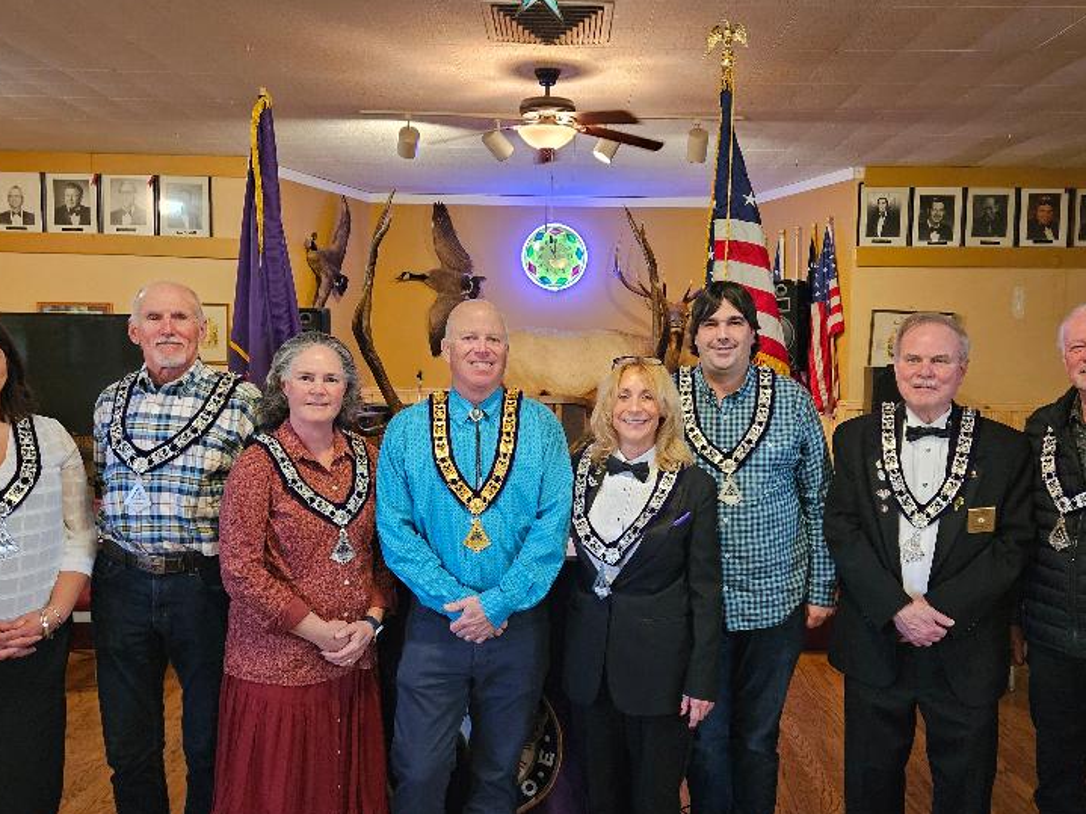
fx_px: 1004
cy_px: 409
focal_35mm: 32
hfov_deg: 56.8
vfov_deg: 44.1
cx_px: 588
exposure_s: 1/40
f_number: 1.8
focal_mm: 5.4
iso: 640
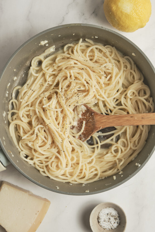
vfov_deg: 28.4
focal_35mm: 71
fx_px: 458
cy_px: 116
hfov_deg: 19.2
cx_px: 78
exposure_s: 1/250
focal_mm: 47.6
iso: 160
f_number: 9
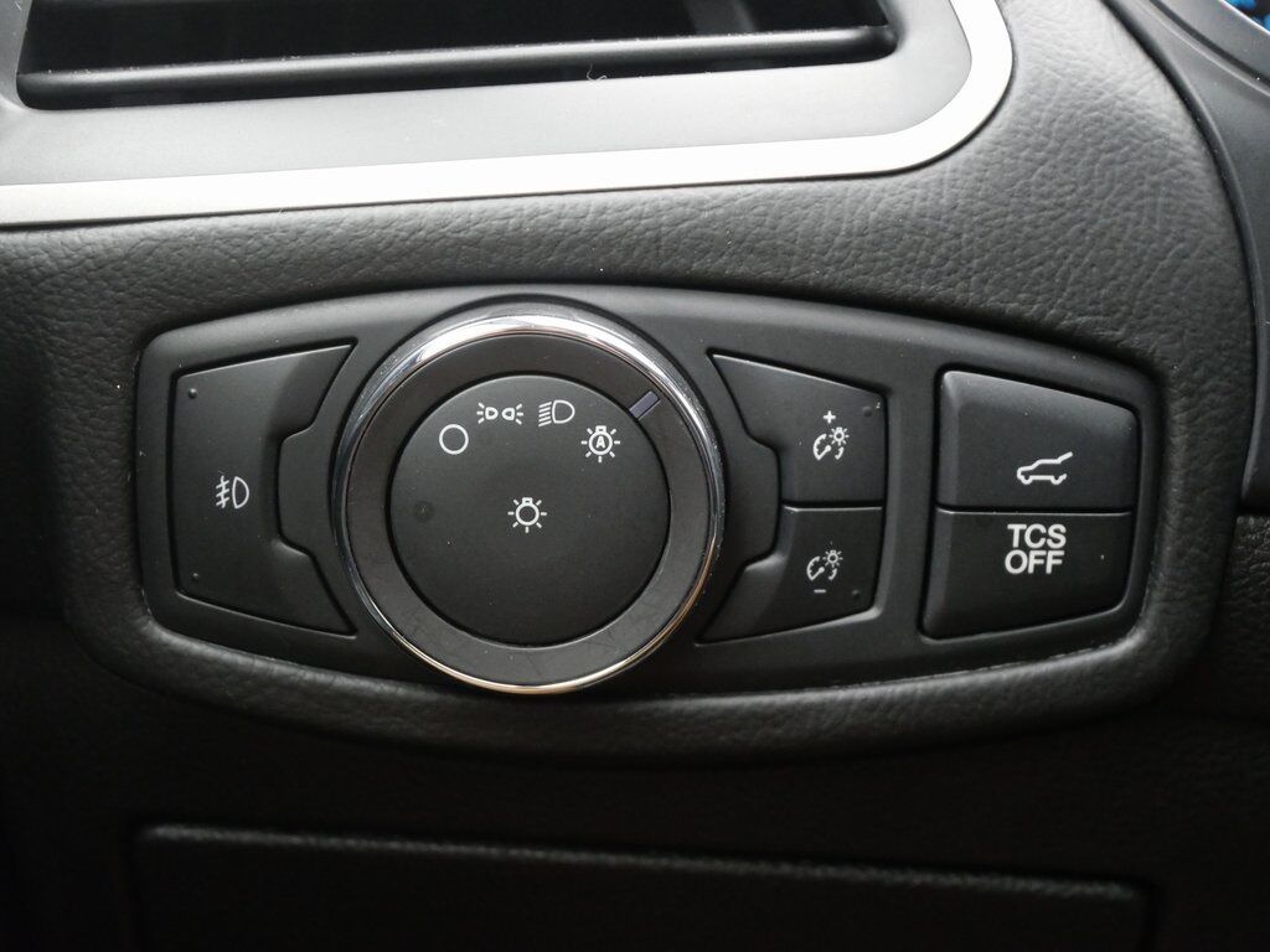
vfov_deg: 29.1
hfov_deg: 38.2
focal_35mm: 50
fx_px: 1834
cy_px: 476
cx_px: 635
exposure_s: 1/60
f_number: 5.1
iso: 3200
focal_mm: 25
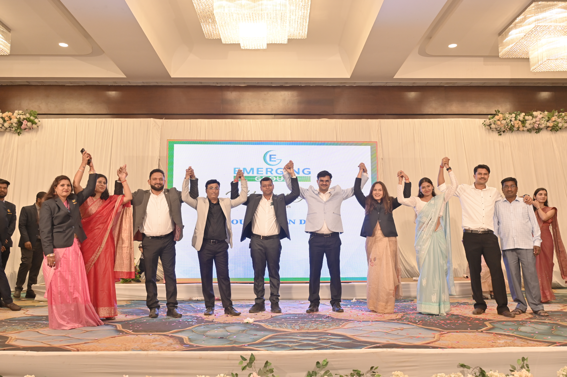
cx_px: 284
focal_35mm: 30
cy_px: 188
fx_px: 480
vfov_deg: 42.9
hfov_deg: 61.1
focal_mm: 30.5
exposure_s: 1/125
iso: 1250
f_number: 5
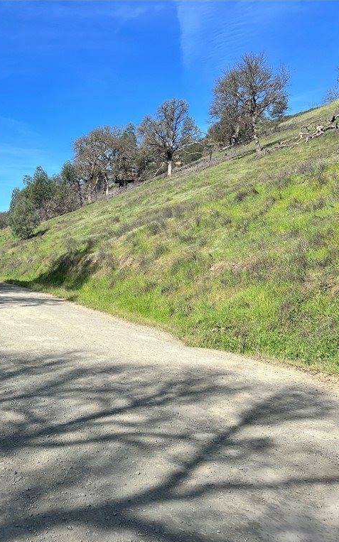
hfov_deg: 31.2
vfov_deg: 52.7
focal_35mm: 37
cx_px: -21
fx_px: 547
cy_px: 272
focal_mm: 5.7
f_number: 1.5
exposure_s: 1/3704
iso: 50
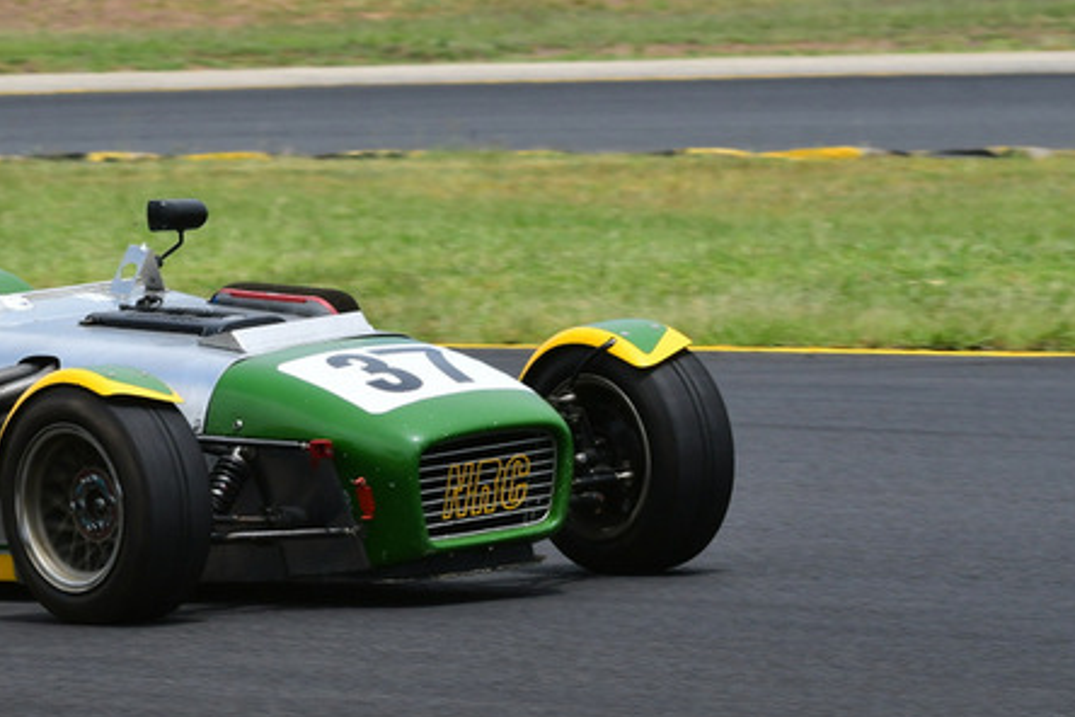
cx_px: 169
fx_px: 16154
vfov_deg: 2.5
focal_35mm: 541
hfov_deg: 3.8
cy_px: 235
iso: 400
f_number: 11
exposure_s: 1/640
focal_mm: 200
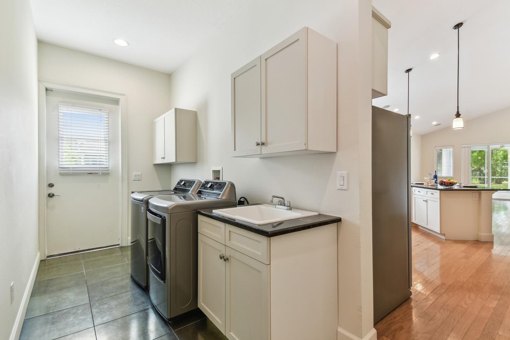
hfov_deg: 96.7
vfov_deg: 73.7
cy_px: 164
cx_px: 264
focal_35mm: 16
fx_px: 227
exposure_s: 1/4
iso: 100
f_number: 7.1
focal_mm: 10
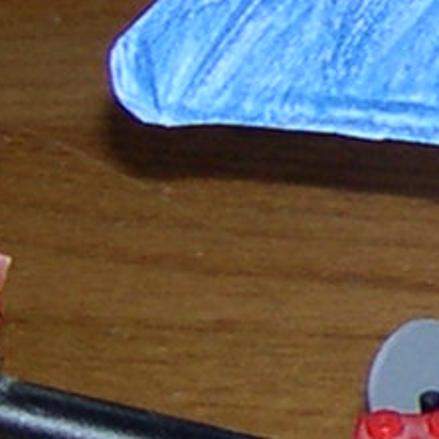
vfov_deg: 5.1
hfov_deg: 4.8
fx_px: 4936
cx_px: 1507
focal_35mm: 344
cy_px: 216
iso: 100
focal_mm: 8
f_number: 2.8
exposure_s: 1/60
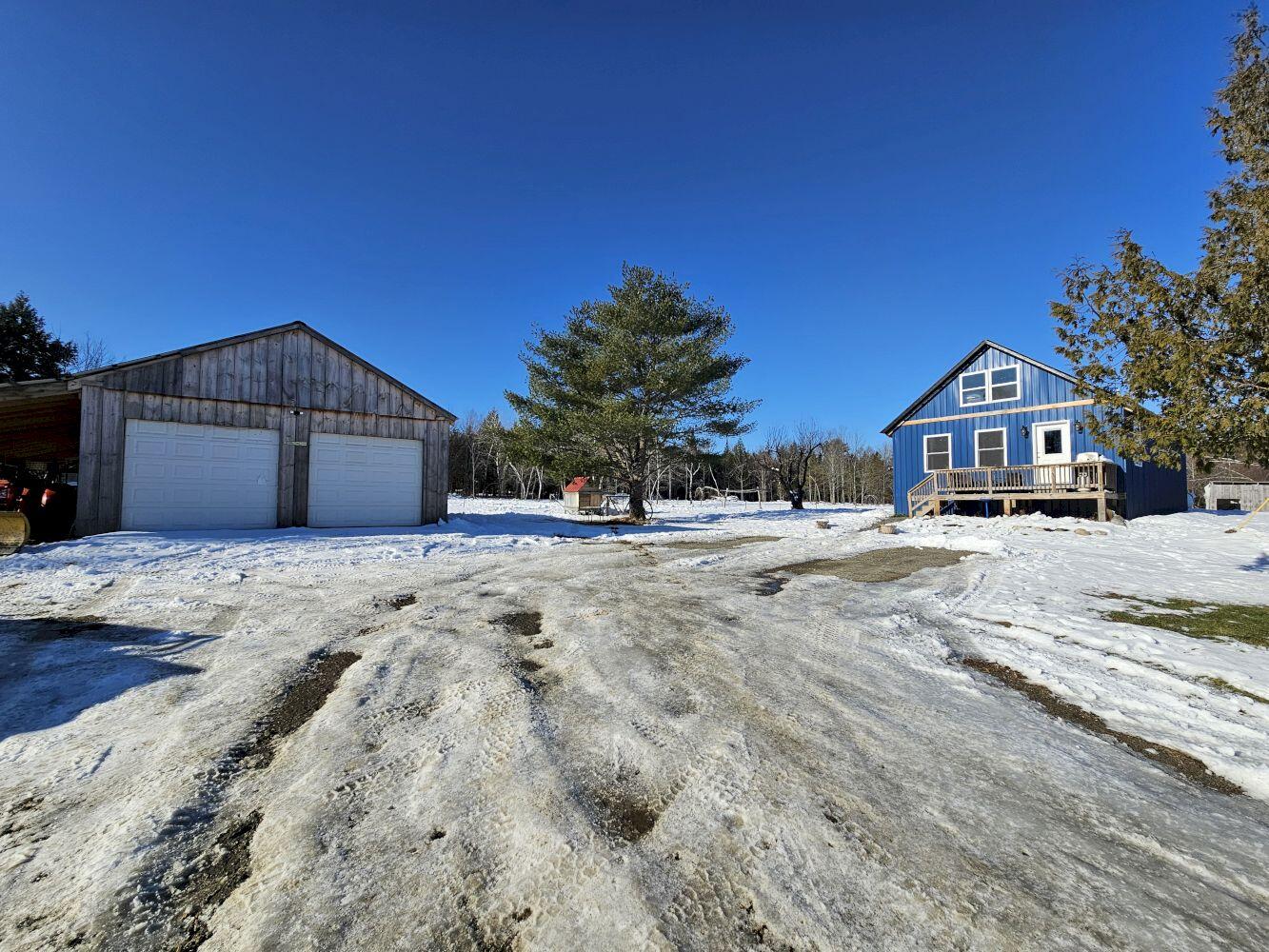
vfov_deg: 89.9
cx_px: 634
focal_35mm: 13
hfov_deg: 106.2
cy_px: 476
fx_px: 477
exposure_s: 1/2977
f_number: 2.2
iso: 50
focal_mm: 2.2
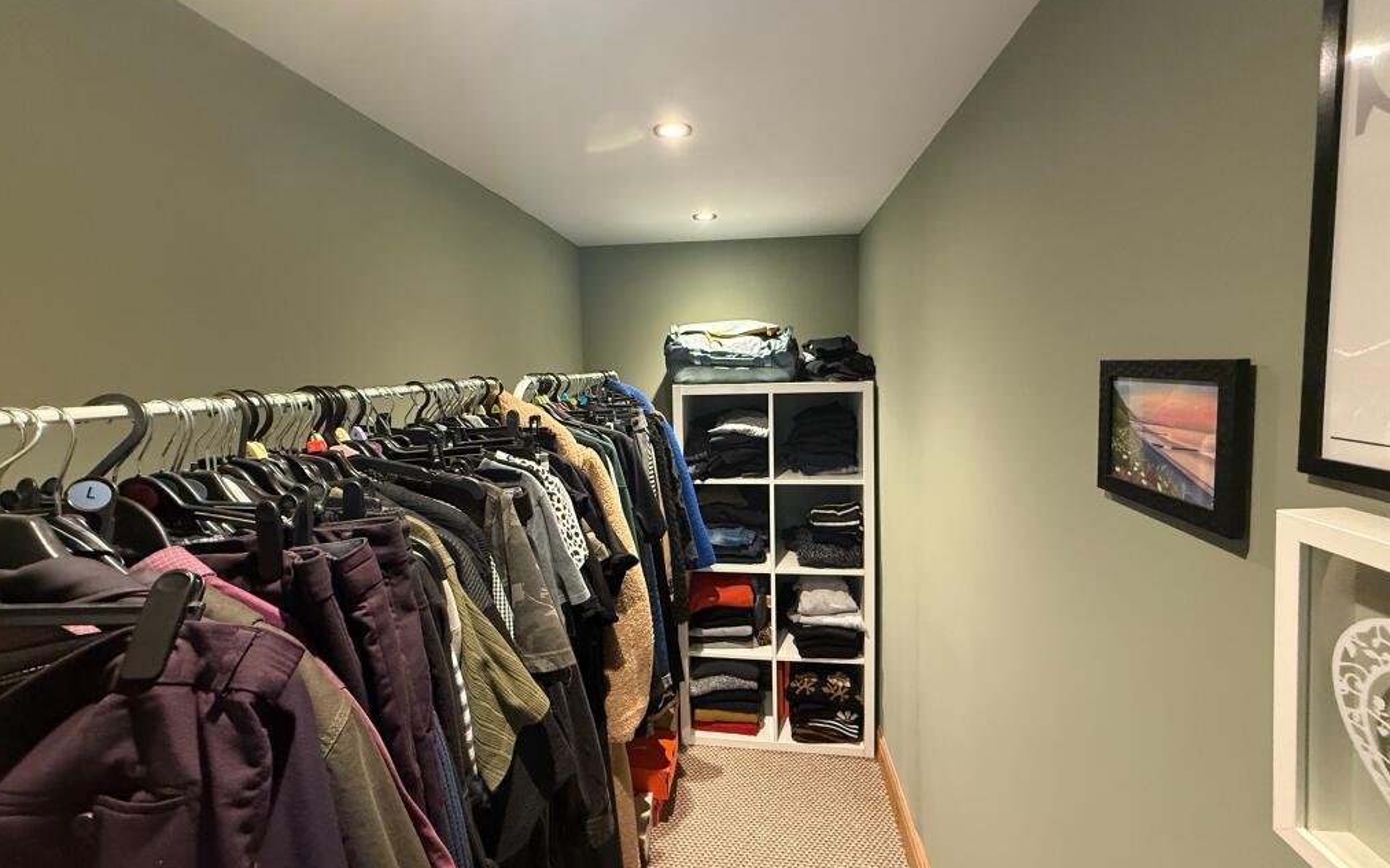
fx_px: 568
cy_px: 407
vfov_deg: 74.7
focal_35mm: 15
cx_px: 690
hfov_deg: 101.5
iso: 500
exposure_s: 1/50
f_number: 2.2
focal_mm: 2.22
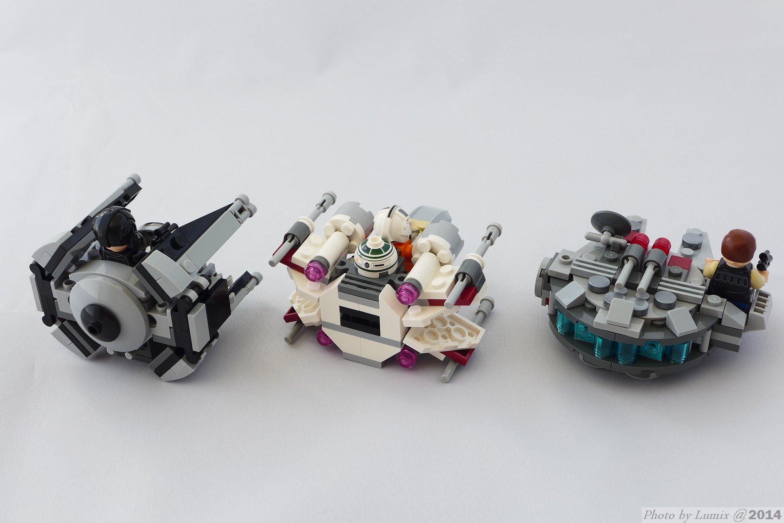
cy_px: 262
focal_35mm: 50
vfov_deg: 27.0
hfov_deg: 39.6
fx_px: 1089
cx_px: 392
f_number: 4
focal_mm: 9.8
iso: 80
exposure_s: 1/25
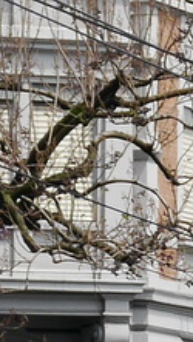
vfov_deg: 4.3
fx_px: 4509
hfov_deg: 2.4
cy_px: 694
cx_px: 866
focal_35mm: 496
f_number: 8
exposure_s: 1/320
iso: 160
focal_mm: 42
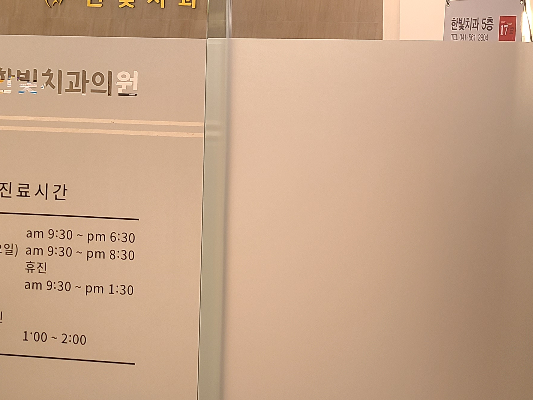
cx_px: 309
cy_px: -7
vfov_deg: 23.7
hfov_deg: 32.6
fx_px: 909
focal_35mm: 59
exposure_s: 1/59
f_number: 1.8
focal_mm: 5.4
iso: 100
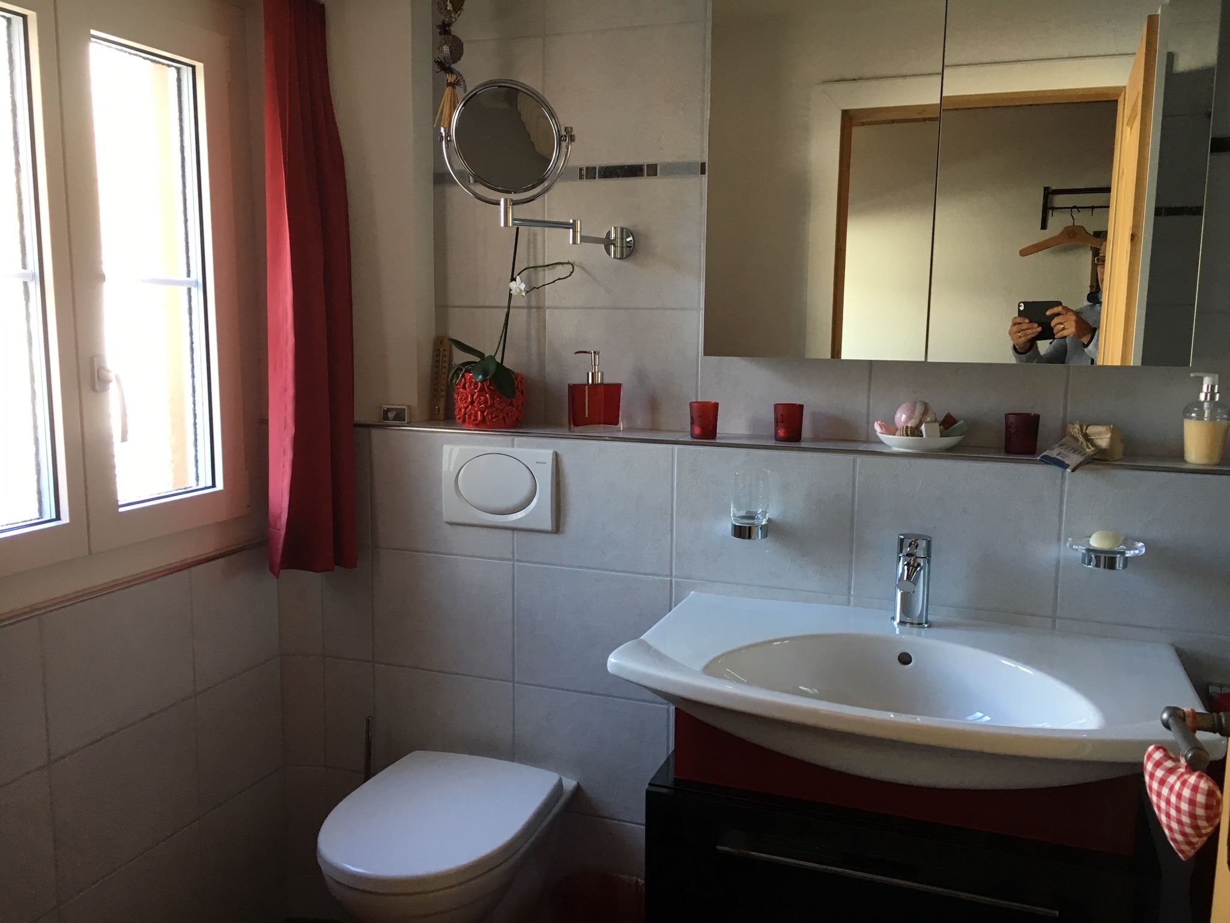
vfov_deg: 48.2
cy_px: 462
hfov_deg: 61.7
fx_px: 1030
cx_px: 615
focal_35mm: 29
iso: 40
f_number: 2.2
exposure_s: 1/33
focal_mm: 4.15
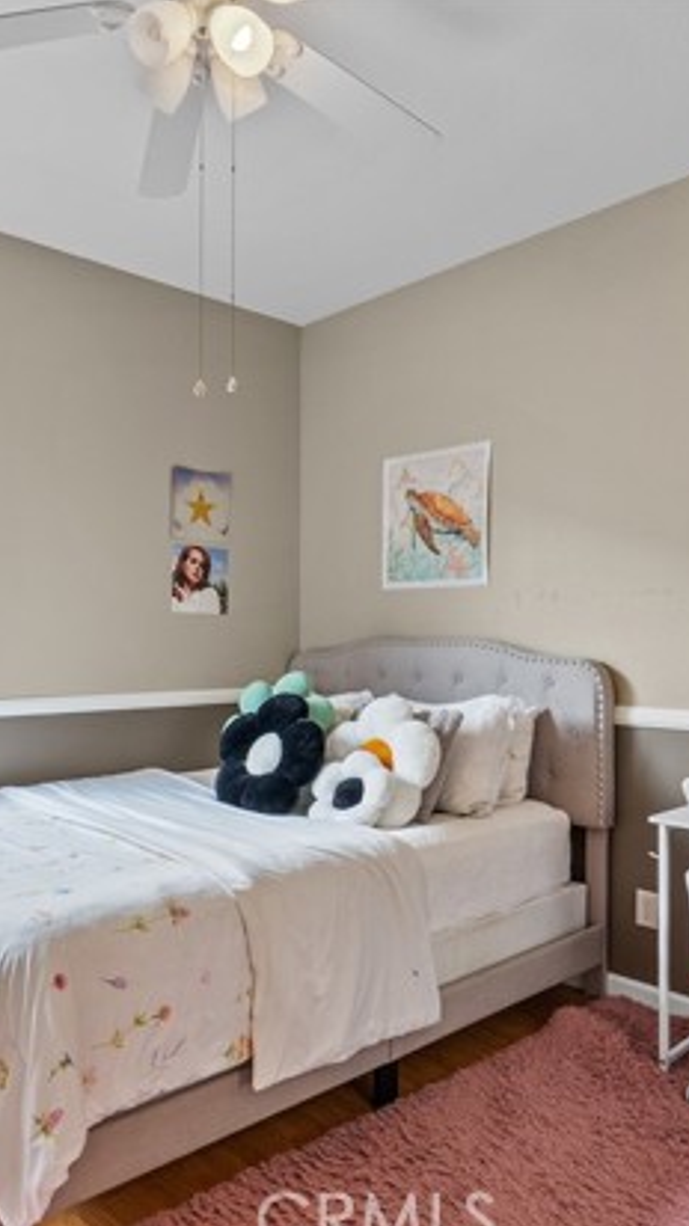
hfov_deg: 44.3
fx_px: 845
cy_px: 628
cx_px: 306
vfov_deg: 71.9
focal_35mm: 26
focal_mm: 16
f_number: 8
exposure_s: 1/30
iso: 2000
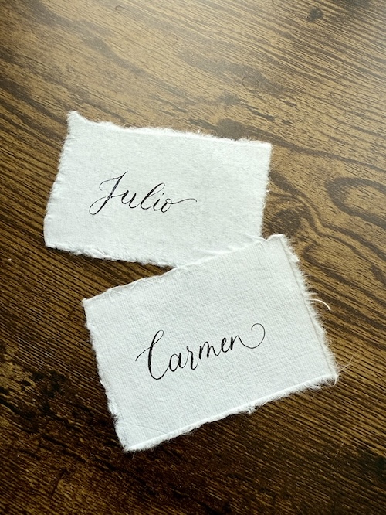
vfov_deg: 71.6
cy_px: 258
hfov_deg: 56.8
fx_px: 357
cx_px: 193
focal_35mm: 24
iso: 50
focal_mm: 2.22
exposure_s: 1/99
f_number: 2.2
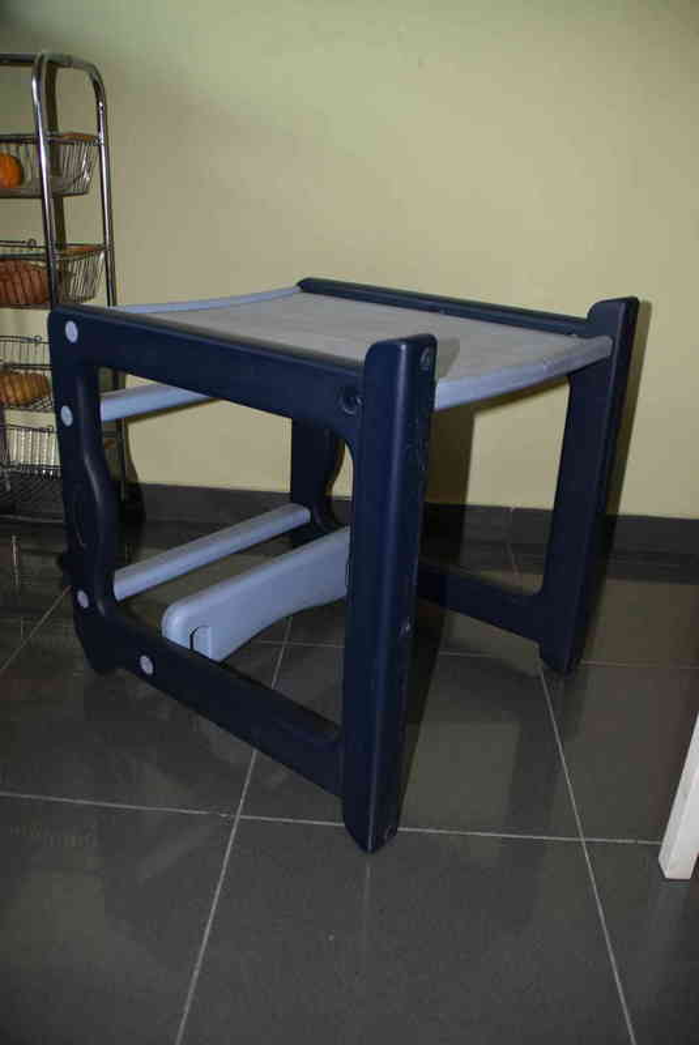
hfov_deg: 48.0
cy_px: 522
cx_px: 350
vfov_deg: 67.3
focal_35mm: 27
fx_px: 785
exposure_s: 1/60
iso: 3200
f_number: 3.5
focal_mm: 18
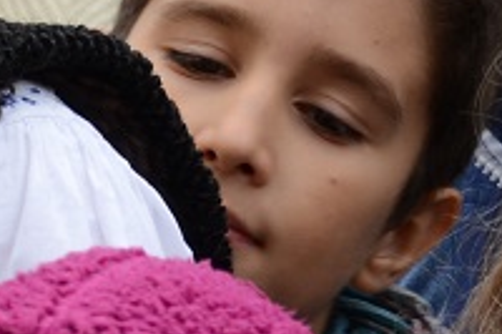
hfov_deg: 4.4
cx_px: -555
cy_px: 78
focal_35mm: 467
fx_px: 6507
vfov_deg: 2.9
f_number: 6.3
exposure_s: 1/50
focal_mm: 52
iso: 200
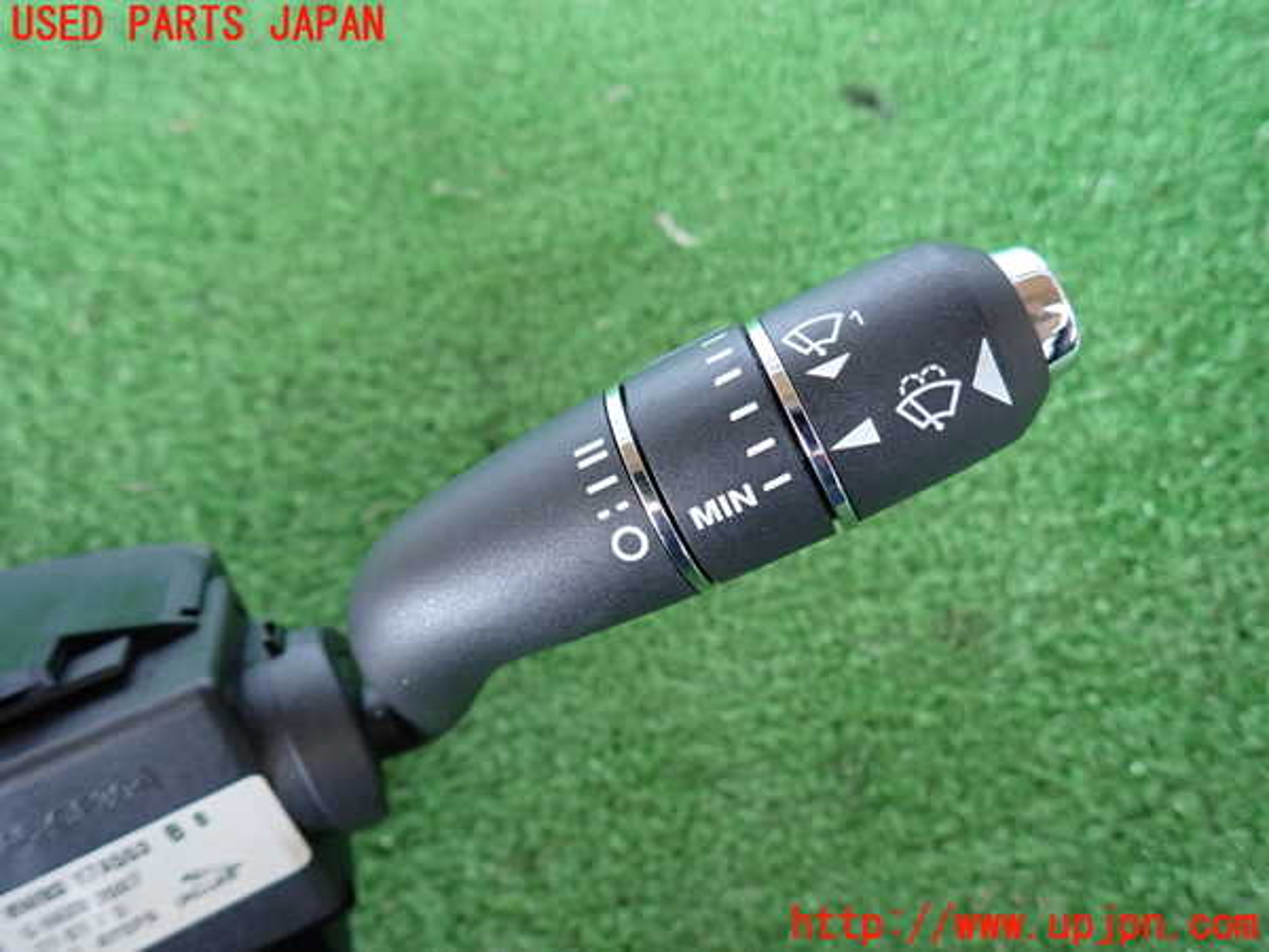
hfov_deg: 69.4
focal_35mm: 25
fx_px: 916
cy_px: 476
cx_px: 634
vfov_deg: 54.9
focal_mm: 4.5
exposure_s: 1/30
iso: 250
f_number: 2
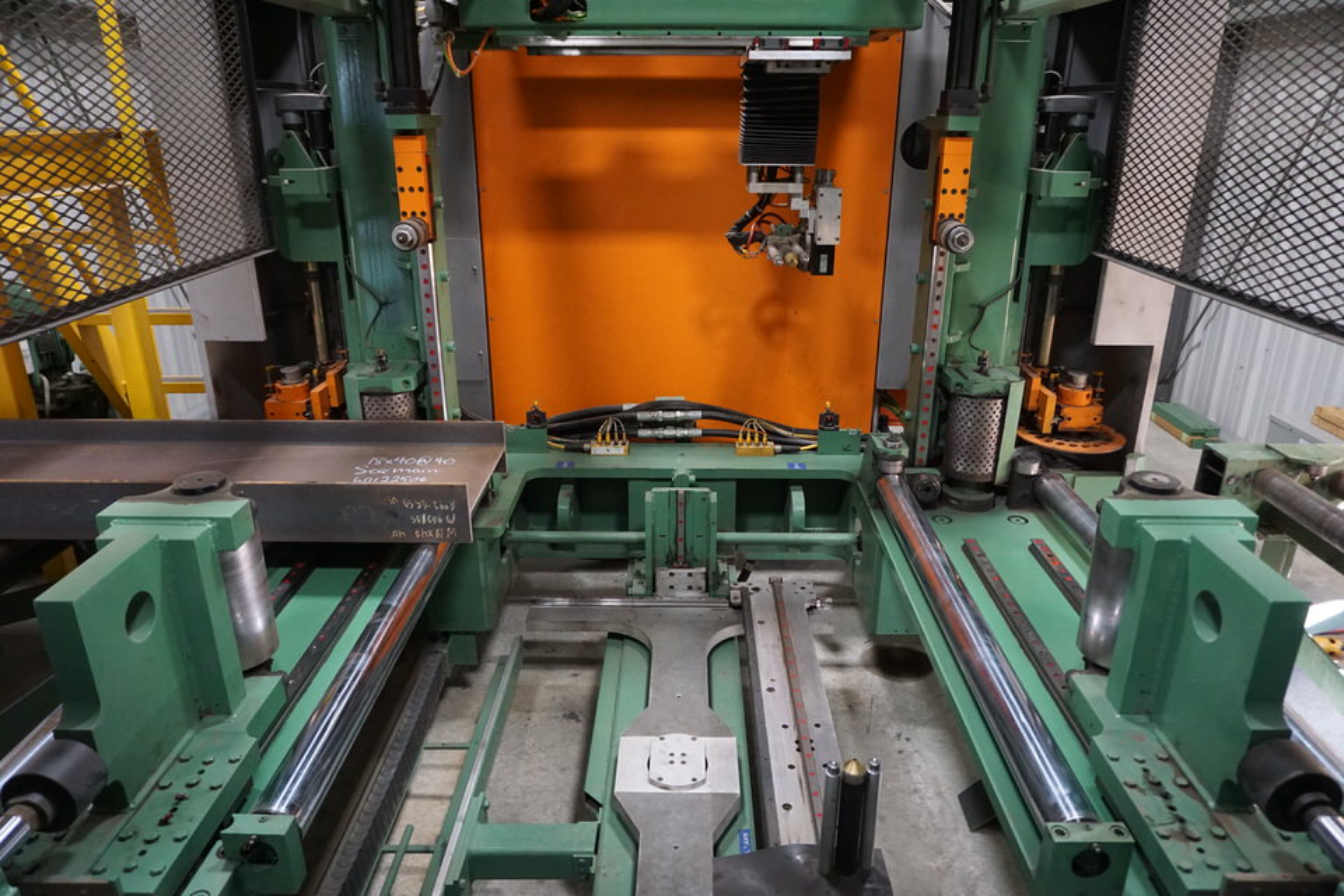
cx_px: 672
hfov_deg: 73.7
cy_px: 448
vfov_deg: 53.1
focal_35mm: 24
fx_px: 896
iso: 1600
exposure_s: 1/160
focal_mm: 16
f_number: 3.5
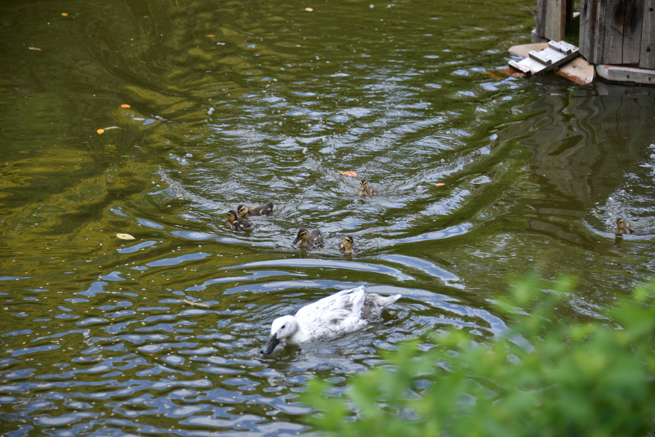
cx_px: 328
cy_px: 218
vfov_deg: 11.0
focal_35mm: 125
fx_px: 2275
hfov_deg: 16.4
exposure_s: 1/250
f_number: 5.6
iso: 160
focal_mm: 125
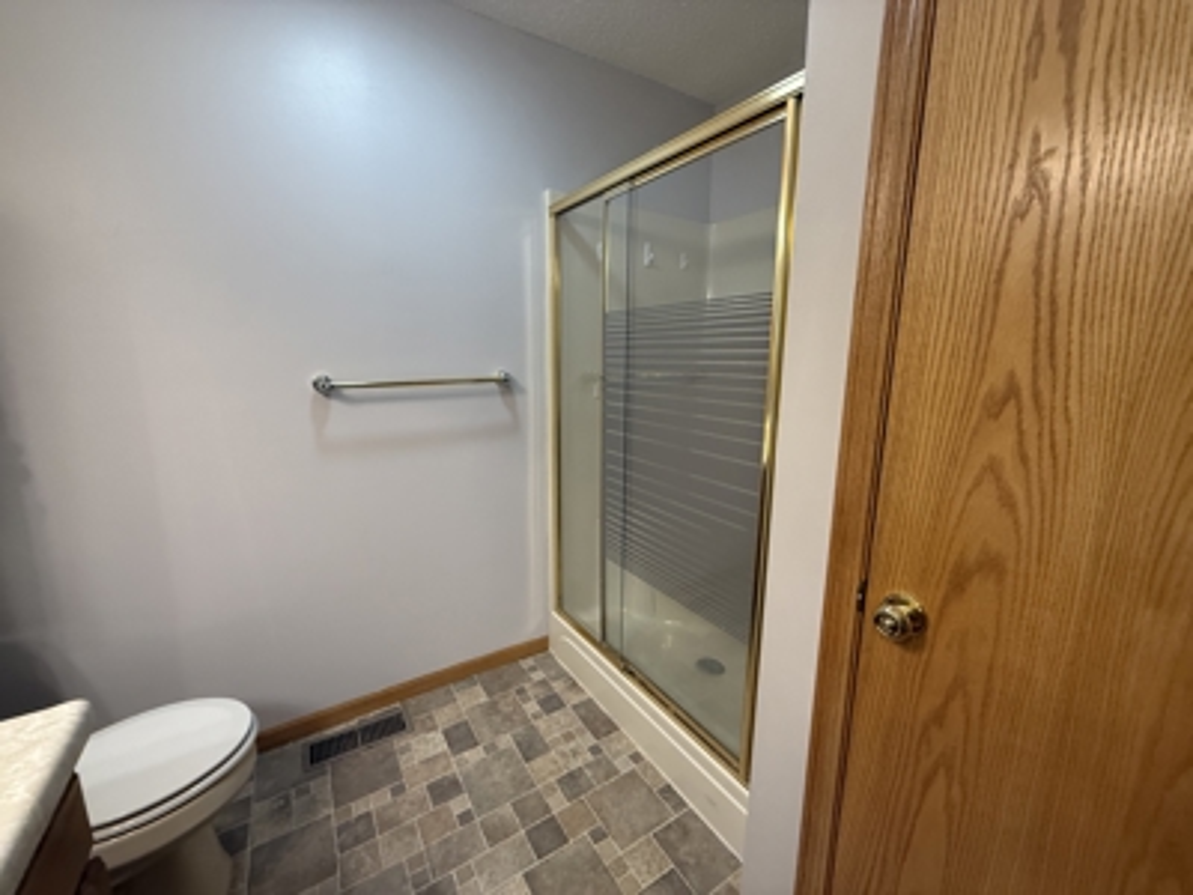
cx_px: 596
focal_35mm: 14
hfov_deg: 102.1
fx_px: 482
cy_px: 448
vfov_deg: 85.7
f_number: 2.2
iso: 200
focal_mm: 2.22
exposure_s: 1/60
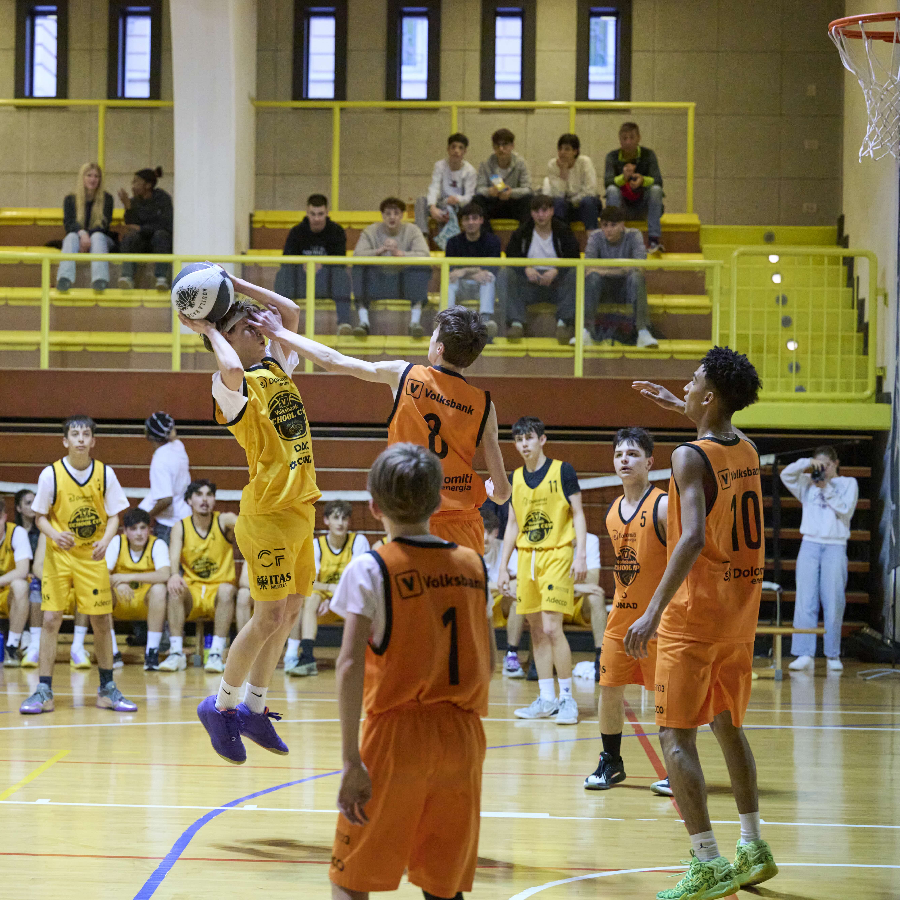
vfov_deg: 19.3
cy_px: 448
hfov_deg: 19.2
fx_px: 2647
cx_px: 237
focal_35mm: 90
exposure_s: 1/800
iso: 5000
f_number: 2.8
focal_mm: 70
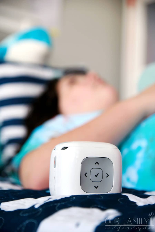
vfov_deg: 23.9
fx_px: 548
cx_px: 78
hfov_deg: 16.1
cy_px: 116
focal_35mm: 85
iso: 400
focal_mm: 85
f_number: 4
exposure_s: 1/60
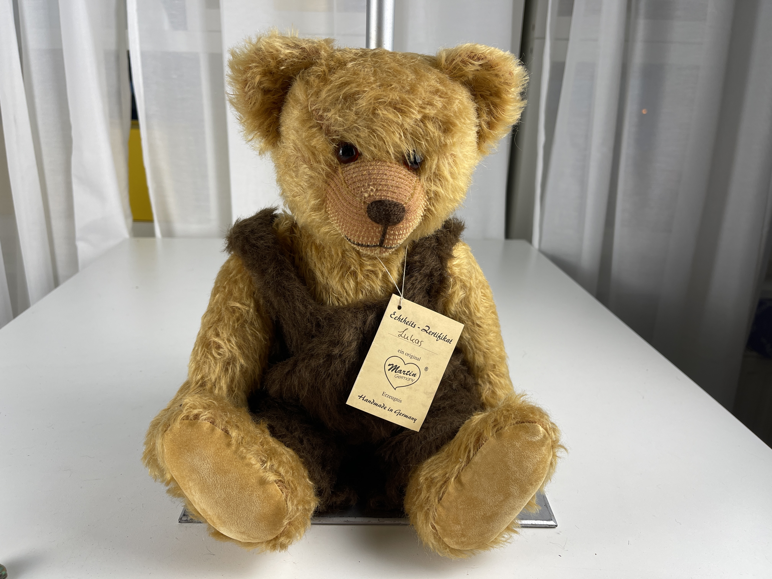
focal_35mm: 25
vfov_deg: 54.9
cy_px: 290
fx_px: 558
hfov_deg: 69.4
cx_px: 386
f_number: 1.6
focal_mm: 5.1
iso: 32
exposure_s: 1/100
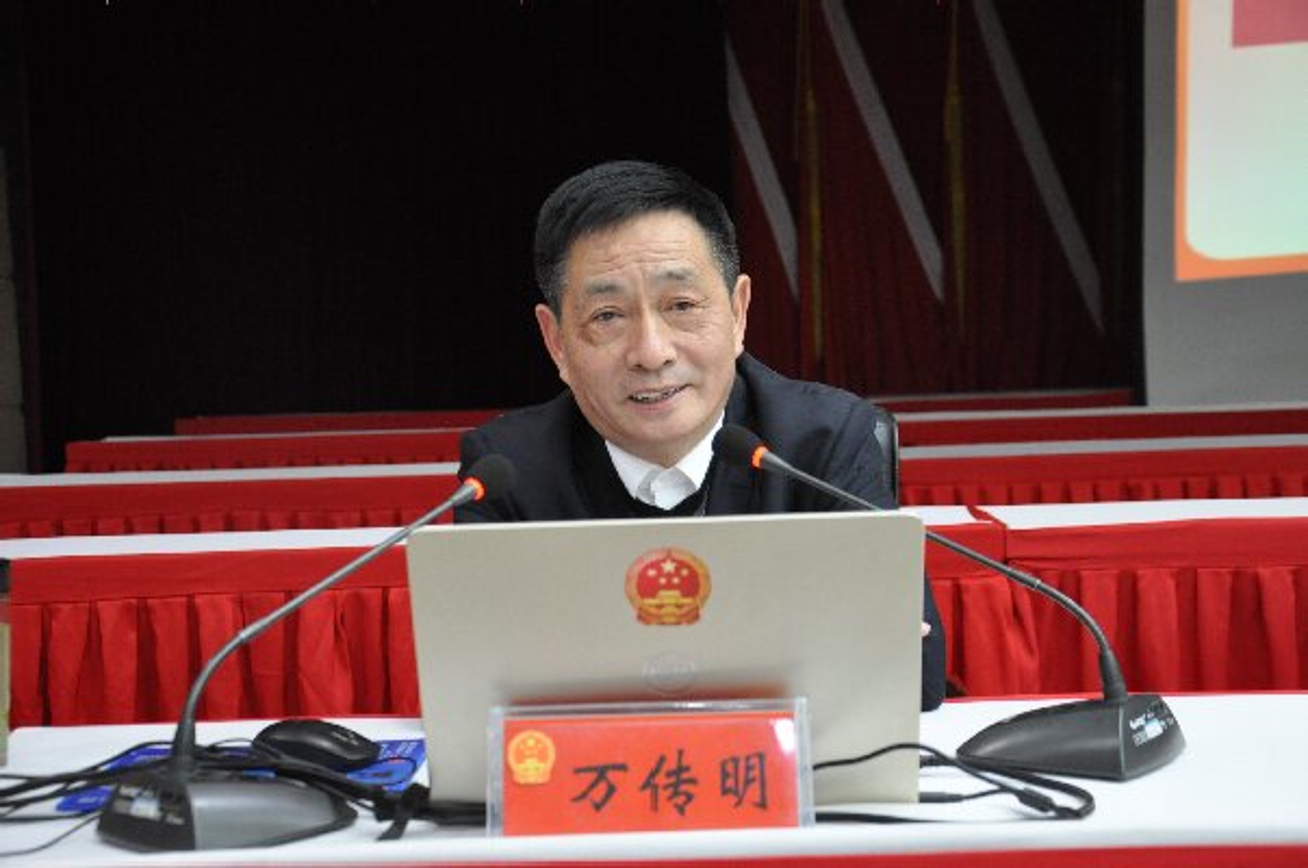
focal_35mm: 60
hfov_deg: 33.4
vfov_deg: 22.5
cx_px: 654
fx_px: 2176
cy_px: 434
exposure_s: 1/30
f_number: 4.5
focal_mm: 40
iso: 1600
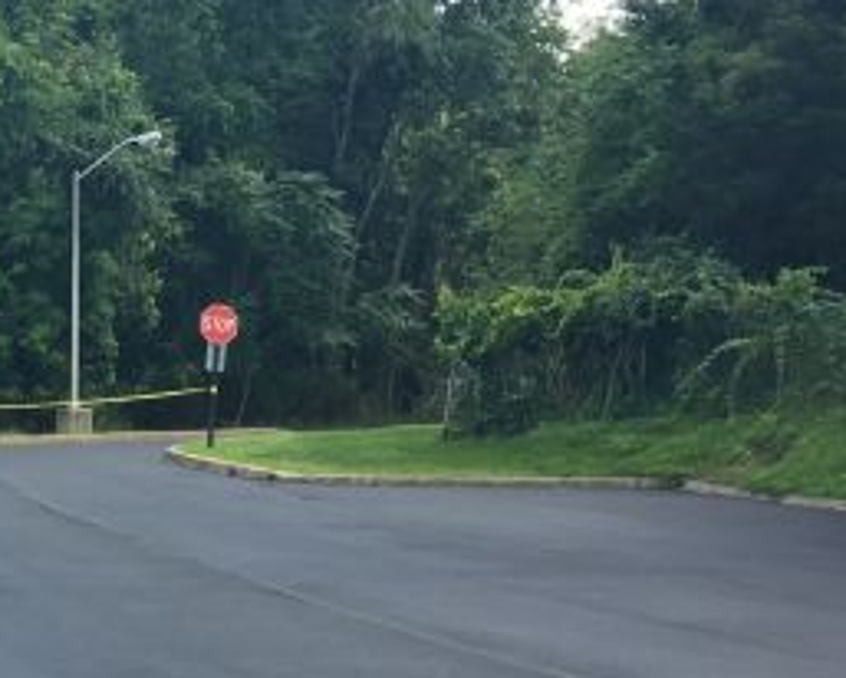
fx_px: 2205
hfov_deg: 20.7
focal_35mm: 88
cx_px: -92
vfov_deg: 17.0
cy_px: 724
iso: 25
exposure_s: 1/323
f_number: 2.2
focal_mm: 4.15
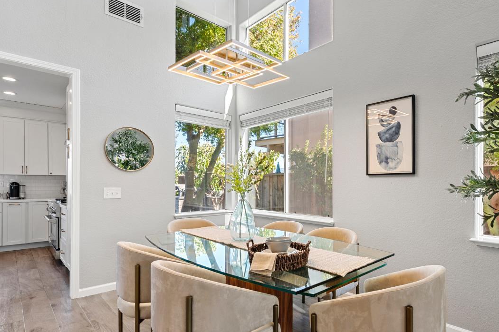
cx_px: 295
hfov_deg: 83.2
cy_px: 186
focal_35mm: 20
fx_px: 277
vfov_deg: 61.6
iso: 250
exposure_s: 1/10
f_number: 9
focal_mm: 14
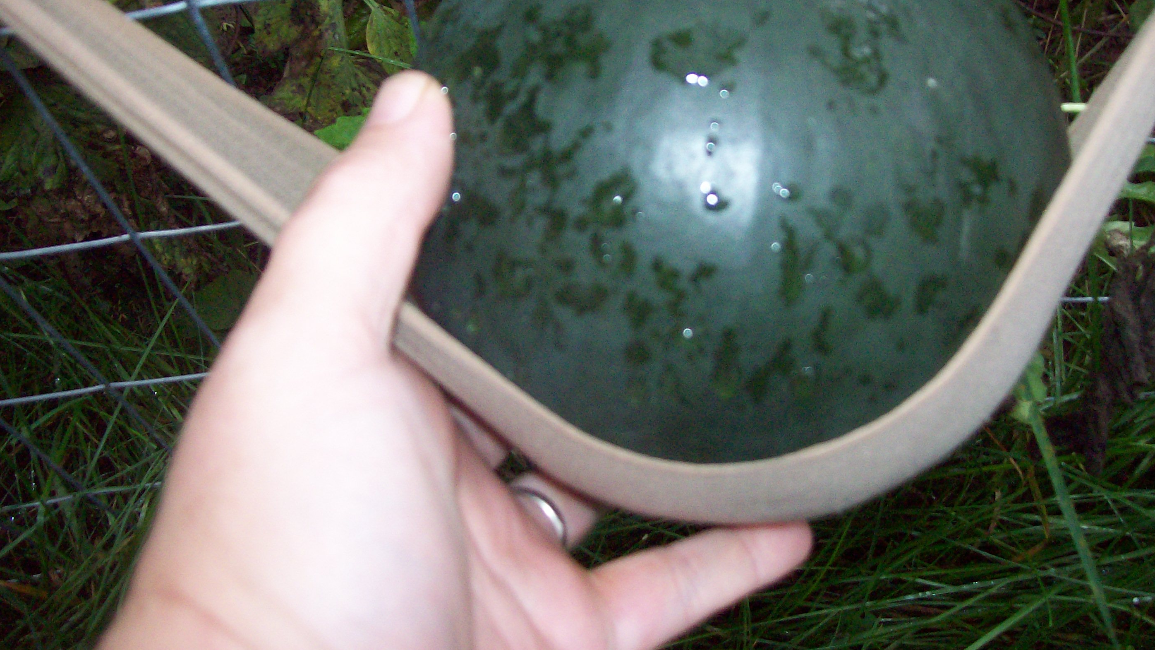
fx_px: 1225
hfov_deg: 50.5
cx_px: 568
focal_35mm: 40
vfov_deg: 29.5
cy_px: 222
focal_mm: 6
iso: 140
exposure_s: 1/64
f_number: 2.7
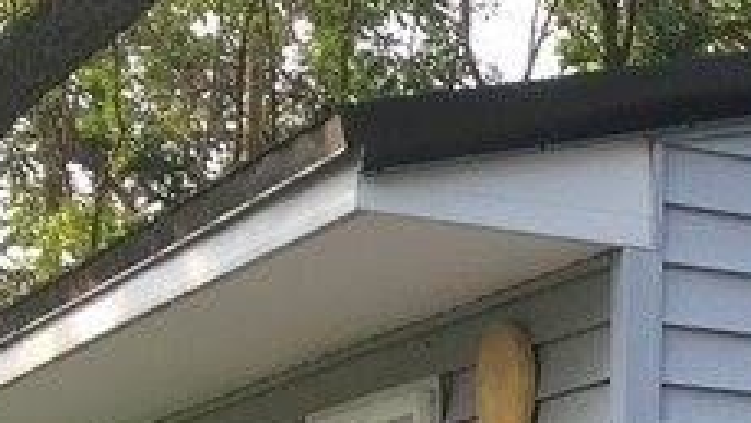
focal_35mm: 141
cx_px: 1479
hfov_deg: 13.2
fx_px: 2809
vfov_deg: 8.2
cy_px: 836
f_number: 2.2
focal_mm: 4.15
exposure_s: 1/382
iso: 25
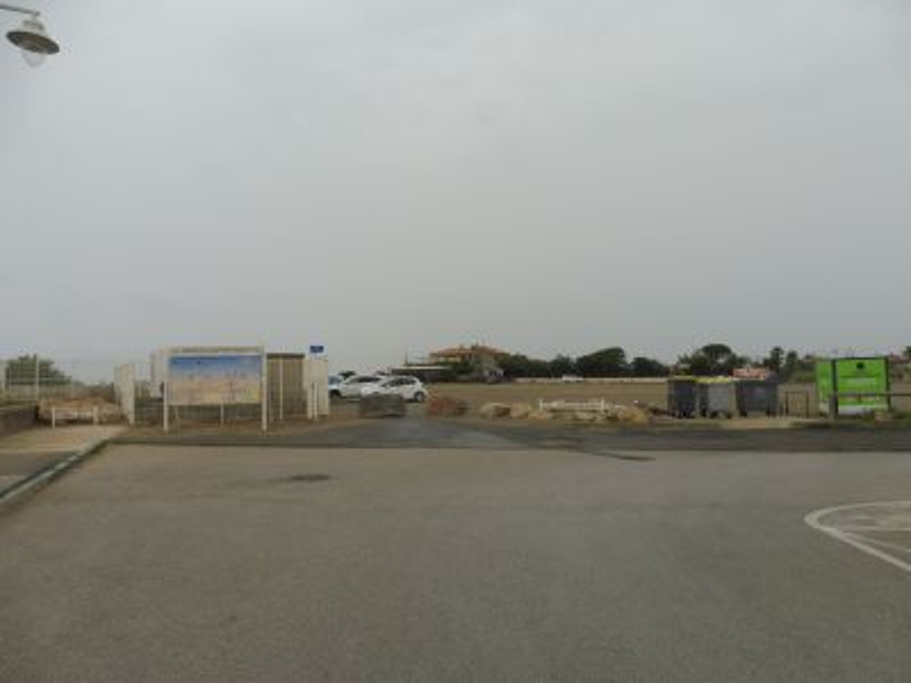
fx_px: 632
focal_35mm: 24
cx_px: 456
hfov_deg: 71.6
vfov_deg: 56.8
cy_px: 342
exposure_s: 1/320
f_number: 4
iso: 100
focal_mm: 4.3
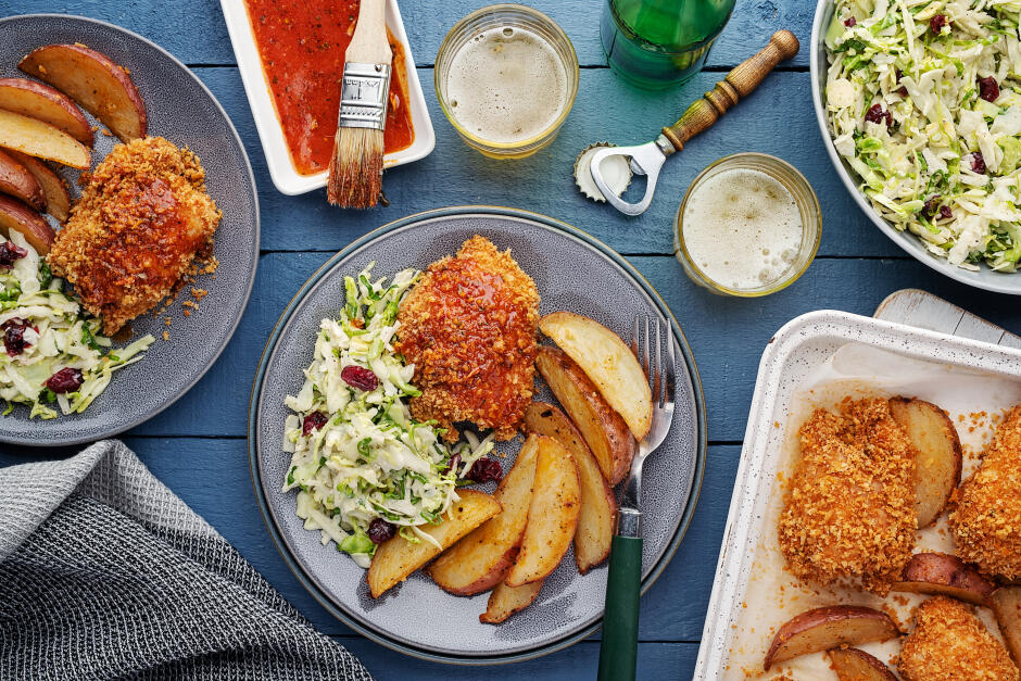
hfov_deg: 39.6
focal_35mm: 50
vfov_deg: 27.0
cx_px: 510
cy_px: 340
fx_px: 1418
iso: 160
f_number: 16
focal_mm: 50
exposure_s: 1/250
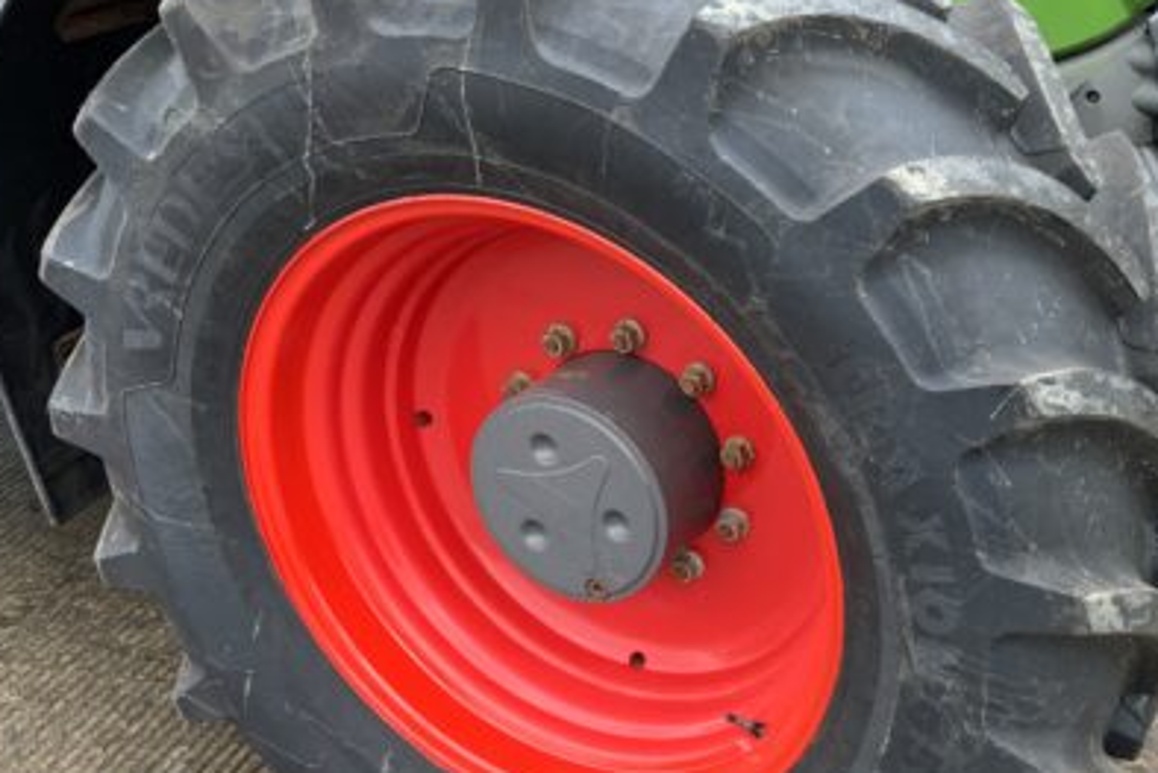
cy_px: 438
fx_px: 1577
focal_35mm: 49
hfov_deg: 39.7
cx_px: 802
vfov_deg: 27.5
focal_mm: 3
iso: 20
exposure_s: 1/122
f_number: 1.8
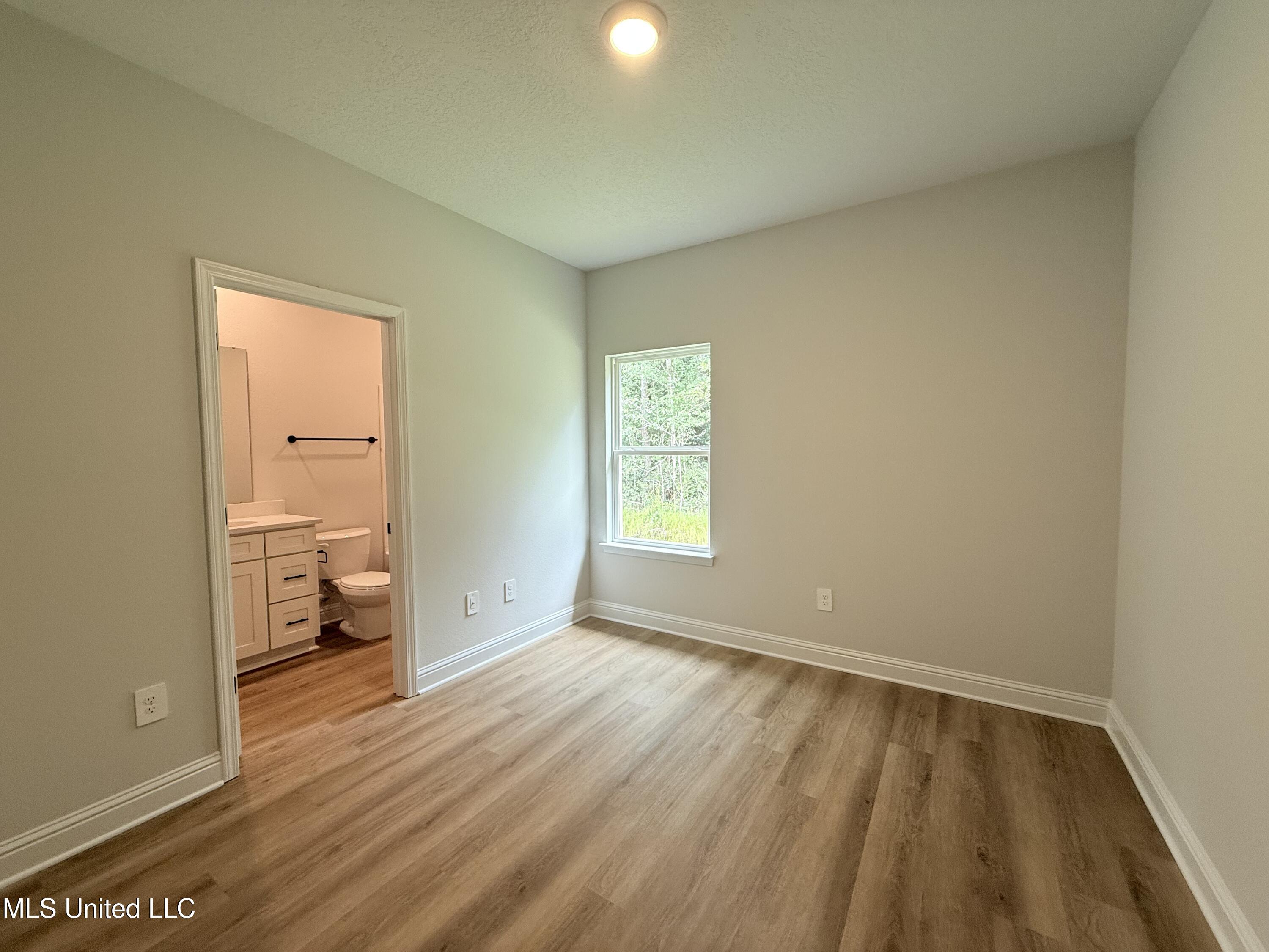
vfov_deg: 85.7
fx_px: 513
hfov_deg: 102.1
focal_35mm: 14
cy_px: 476
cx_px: 634
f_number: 2.2
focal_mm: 2.22
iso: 125
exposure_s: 1/120
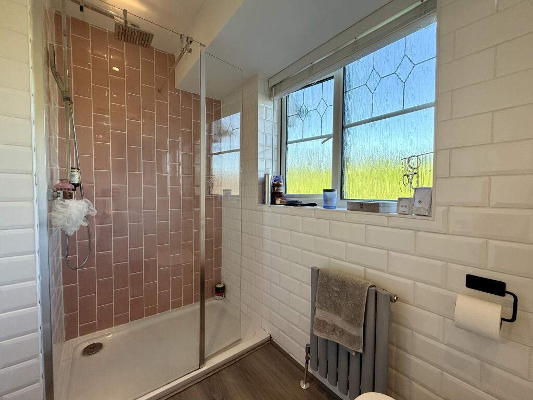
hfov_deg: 102.1
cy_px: 200
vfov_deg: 85.7
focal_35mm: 14
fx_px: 216
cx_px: 266
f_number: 2.2
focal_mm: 2.22
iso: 64
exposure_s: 1/164
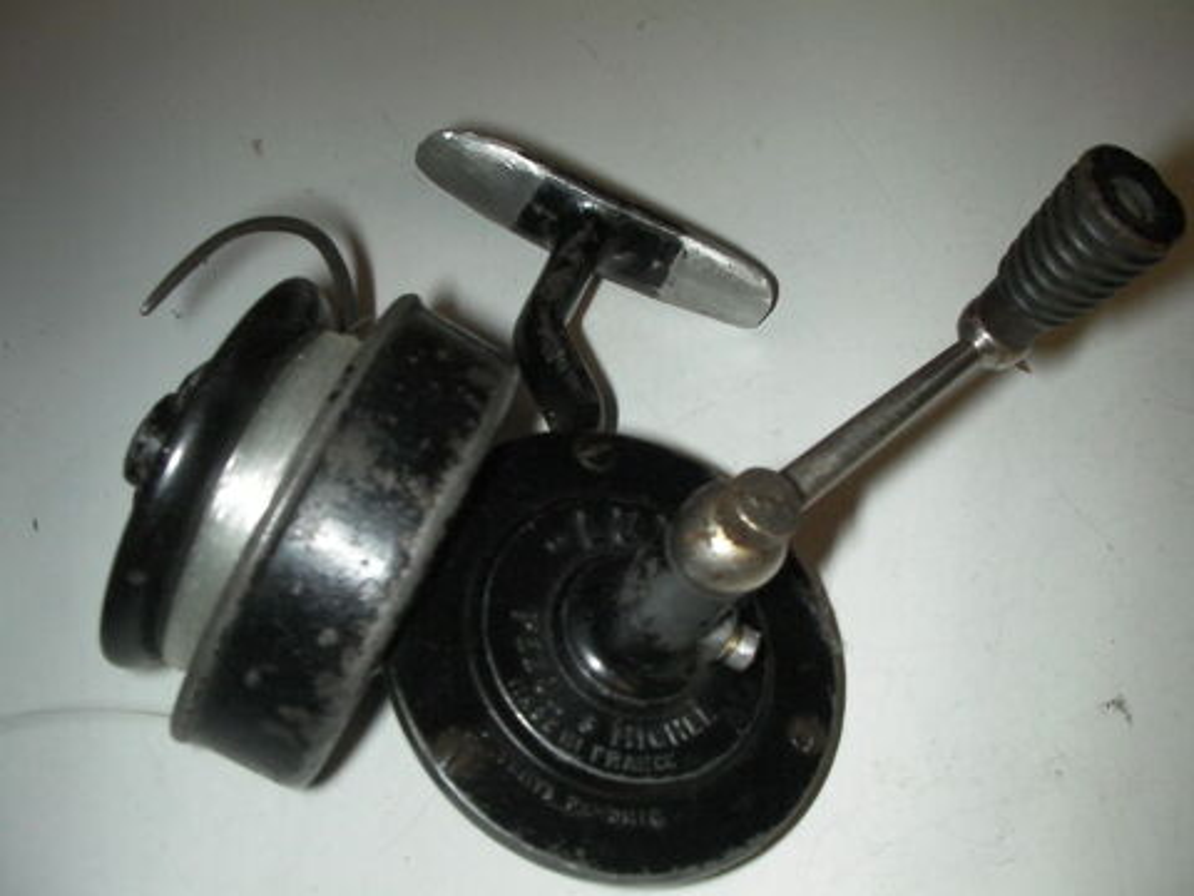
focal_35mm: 38
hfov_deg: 49.0
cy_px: 448
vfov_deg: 37.7
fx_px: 1311
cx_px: 597
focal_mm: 6.3
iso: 200
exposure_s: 1/30
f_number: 5.6
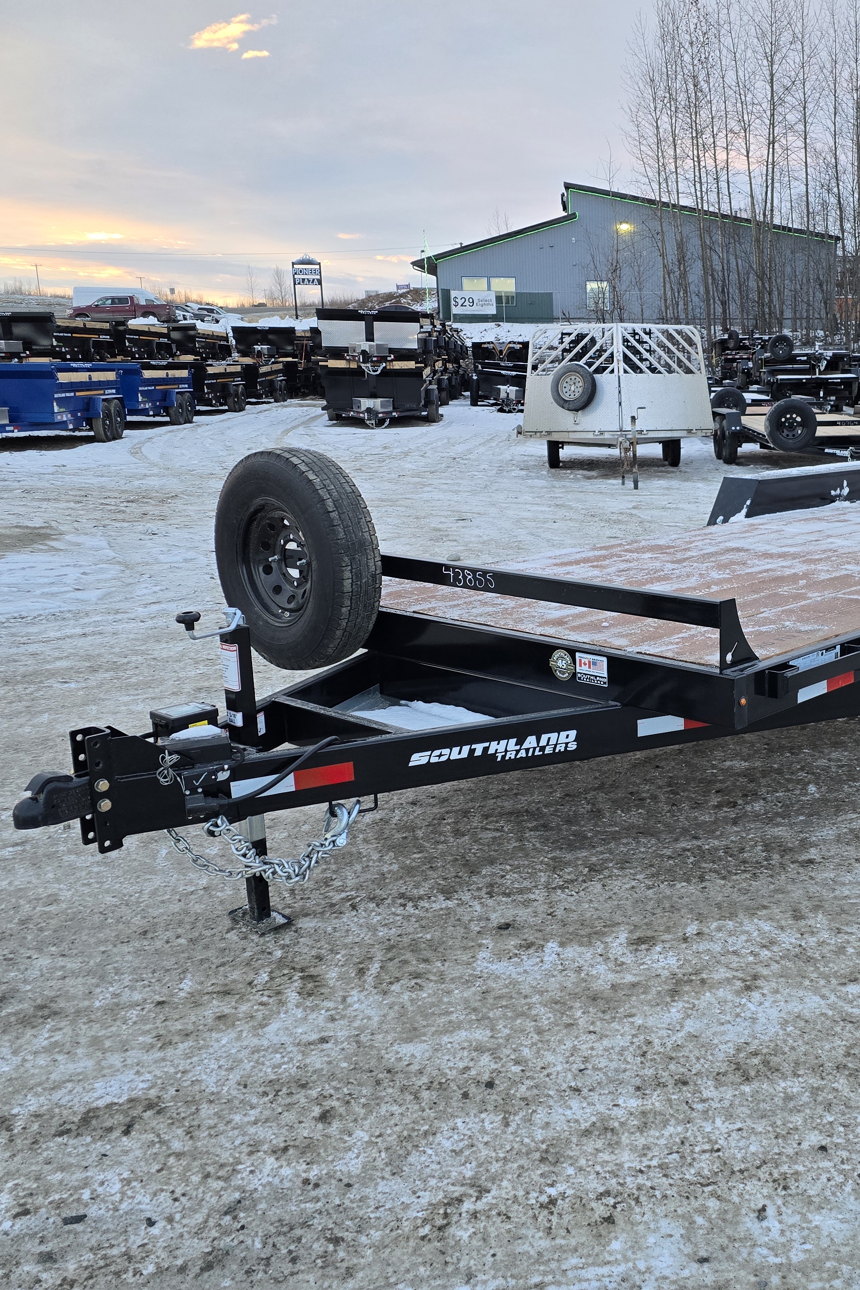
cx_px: 689
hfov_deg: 37.5
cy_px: 655
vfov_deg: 55.8
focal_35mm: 34
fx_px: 1218
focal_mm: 6.3
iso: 160
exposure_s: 1/180
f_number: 1.7
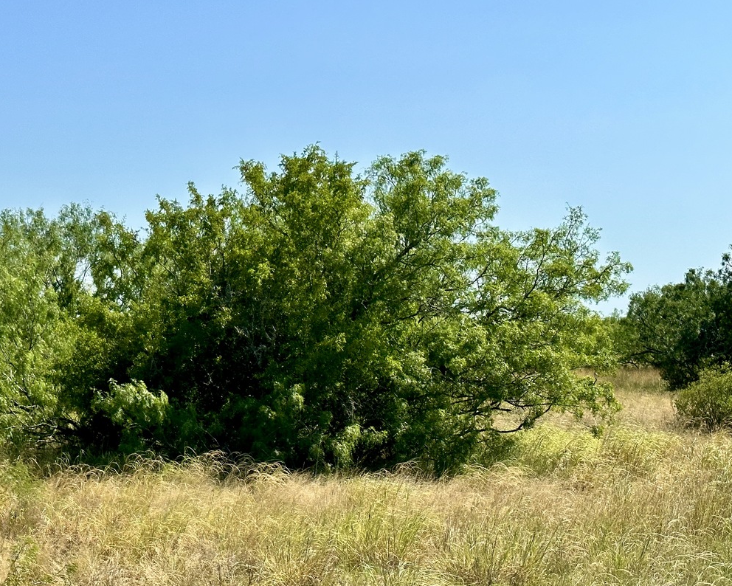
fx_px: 1473
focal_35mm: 68
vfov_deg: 22.4
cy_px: 385
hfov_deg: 27.6
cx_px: 211
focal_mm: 6.86
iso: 64
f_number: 1.78
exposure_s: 1/4367
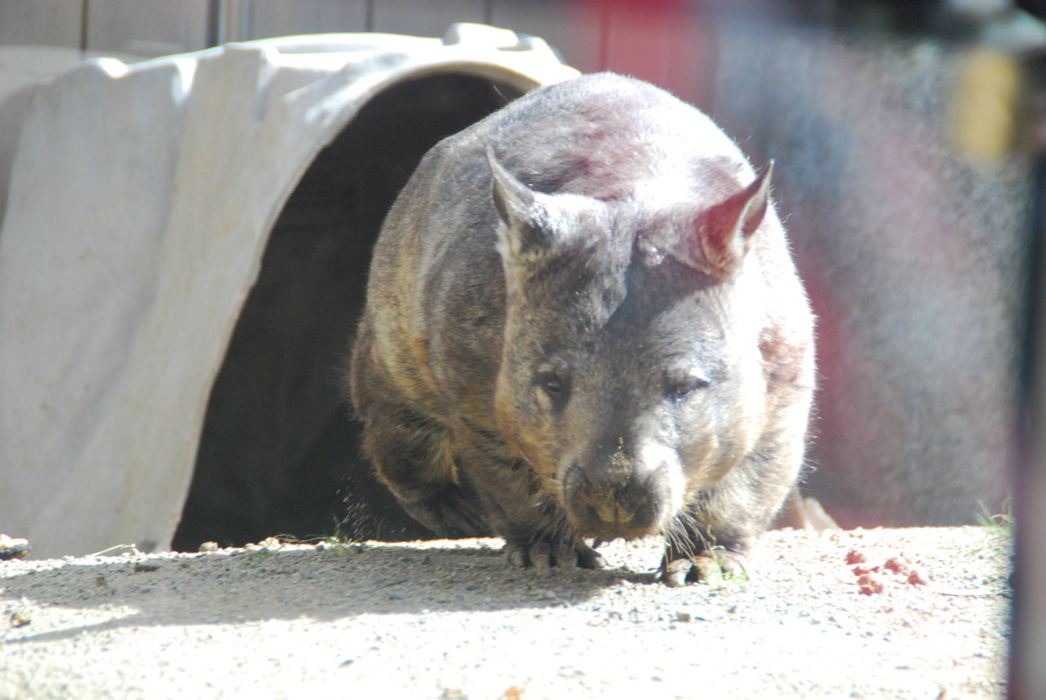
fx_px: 8727
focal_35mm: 300
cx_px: 523
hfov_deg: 6.9
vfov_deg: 4.6
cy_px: 350
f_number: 6.3
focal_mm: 200
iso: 800
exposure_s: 1/320
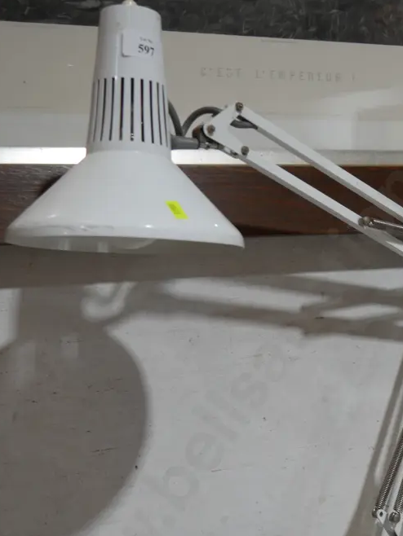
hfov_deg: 25.8
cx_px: 301
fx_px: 869
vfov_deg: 34.2
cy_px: 322
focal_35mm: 56
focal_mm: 18
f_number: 4
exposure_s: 1/60
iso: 200
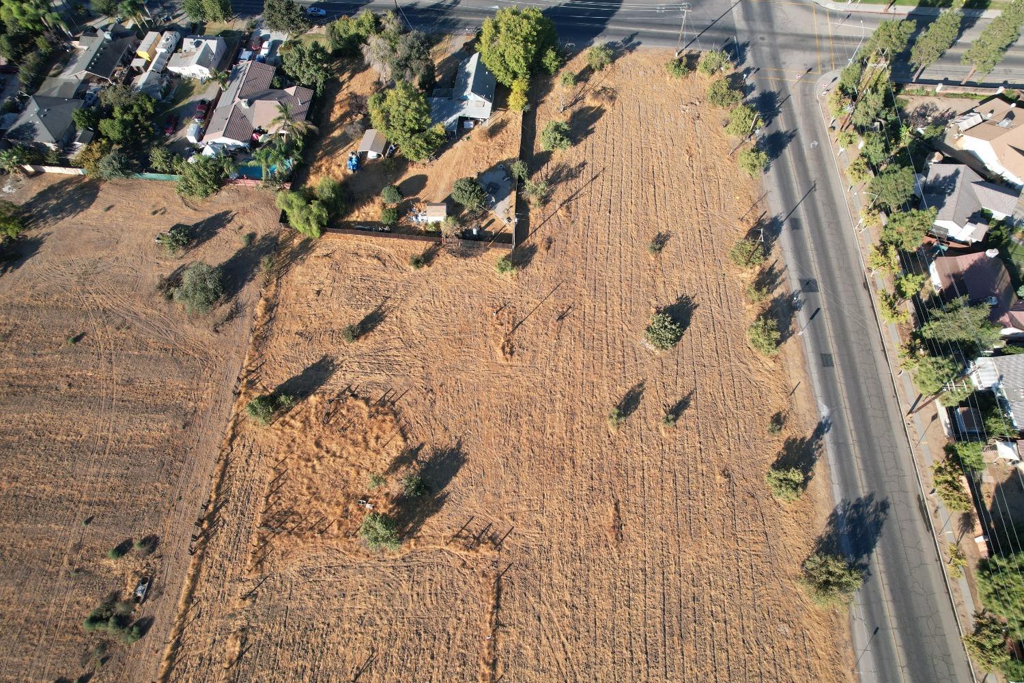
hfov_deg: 78.6
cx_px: 512
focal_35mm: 22
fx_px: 626
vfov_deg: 57.2
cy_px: 342
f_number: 2.8
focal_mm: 8.38
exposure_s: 1/725
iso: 100
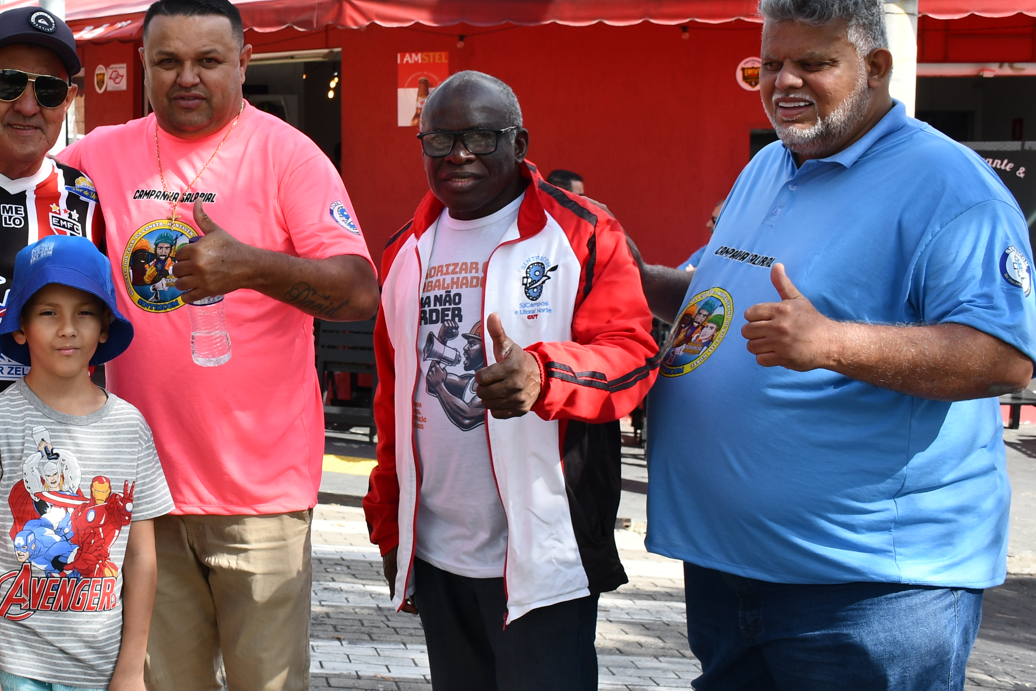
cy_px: 302
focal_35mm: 62
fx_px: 1784
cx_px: 152
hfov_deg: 31.2
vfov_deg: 21.9
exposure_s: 1/250
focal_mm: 23
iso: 160
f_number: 8
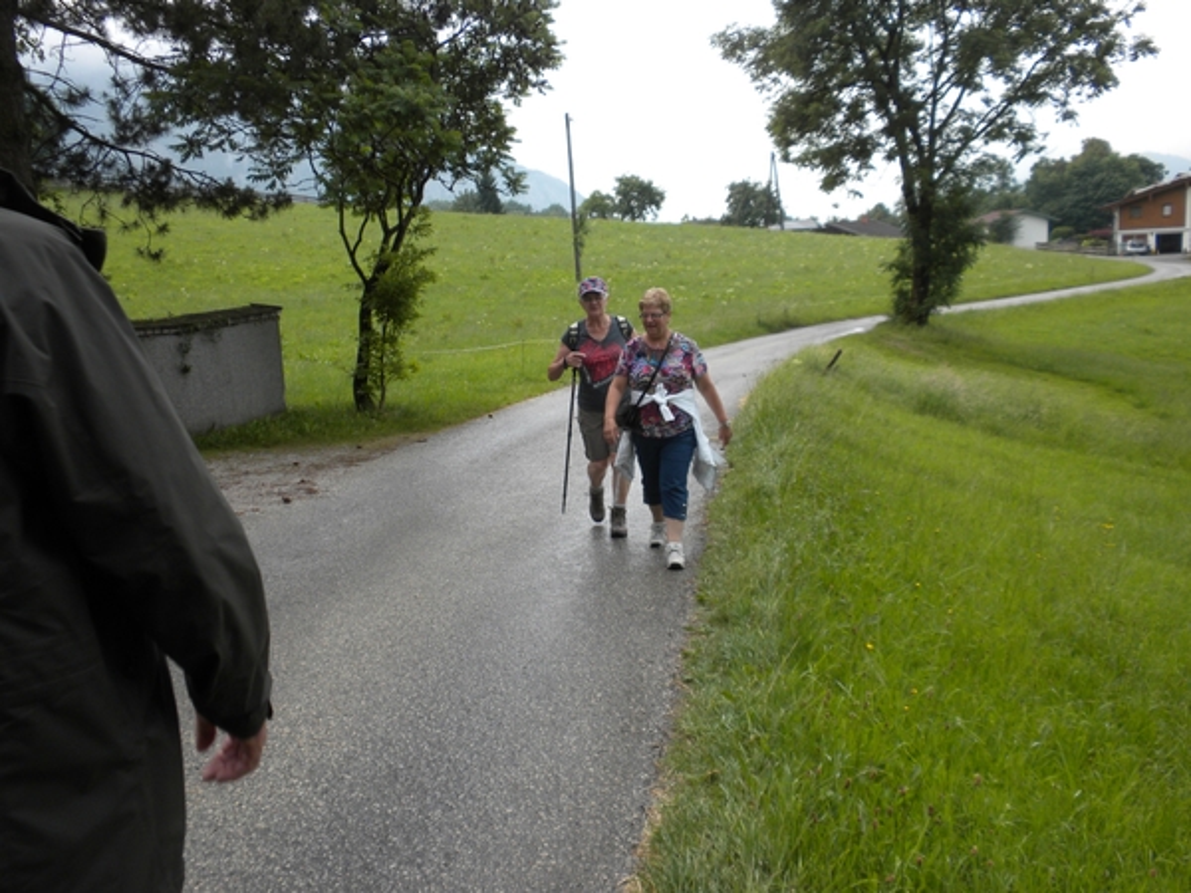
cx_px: 596
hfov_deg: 50.1
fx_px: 1273
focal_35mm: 37
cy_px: 446
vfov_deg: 38.7
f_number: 3.5
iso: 64
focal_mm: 6.6
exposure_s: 1/103
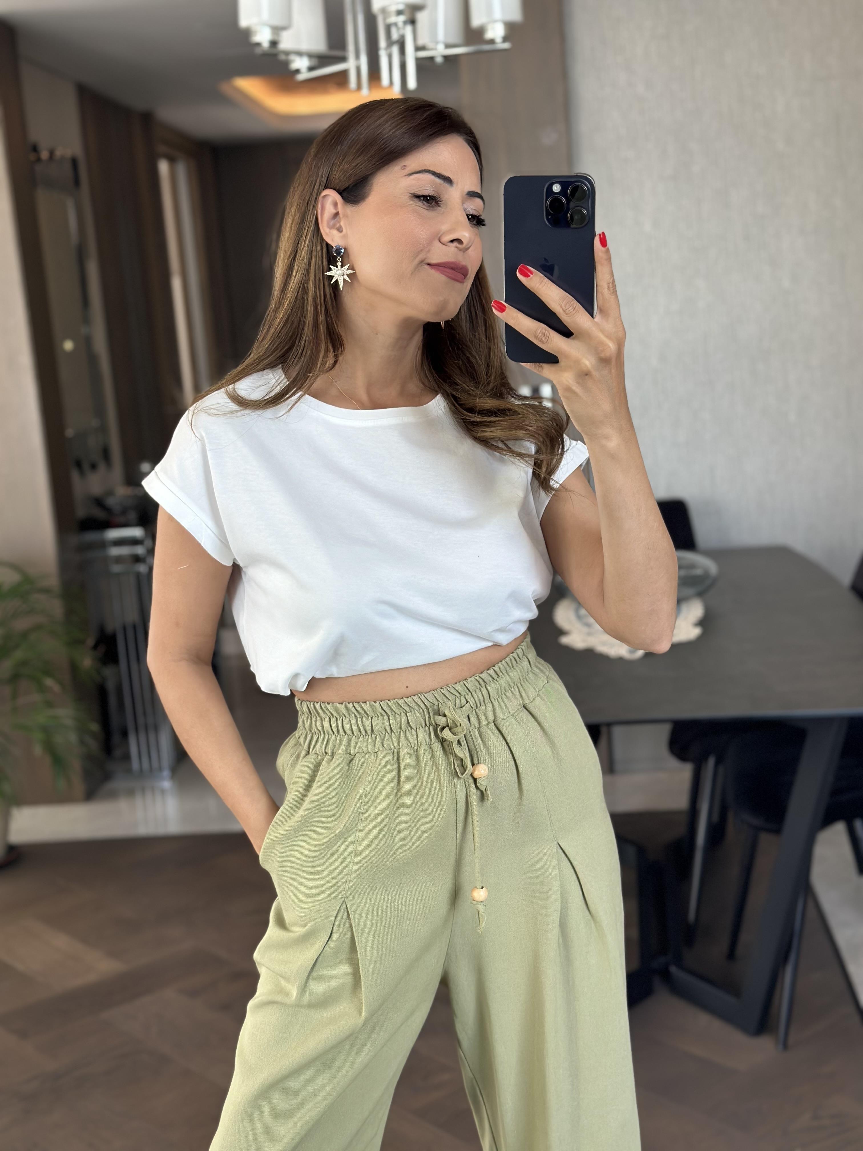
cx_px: 432
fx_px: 1596
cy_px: 576
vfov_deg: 39.7
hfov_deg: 30.3
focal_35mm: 48
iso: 125
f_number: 1.78
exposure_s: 1/115
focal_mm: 6.86
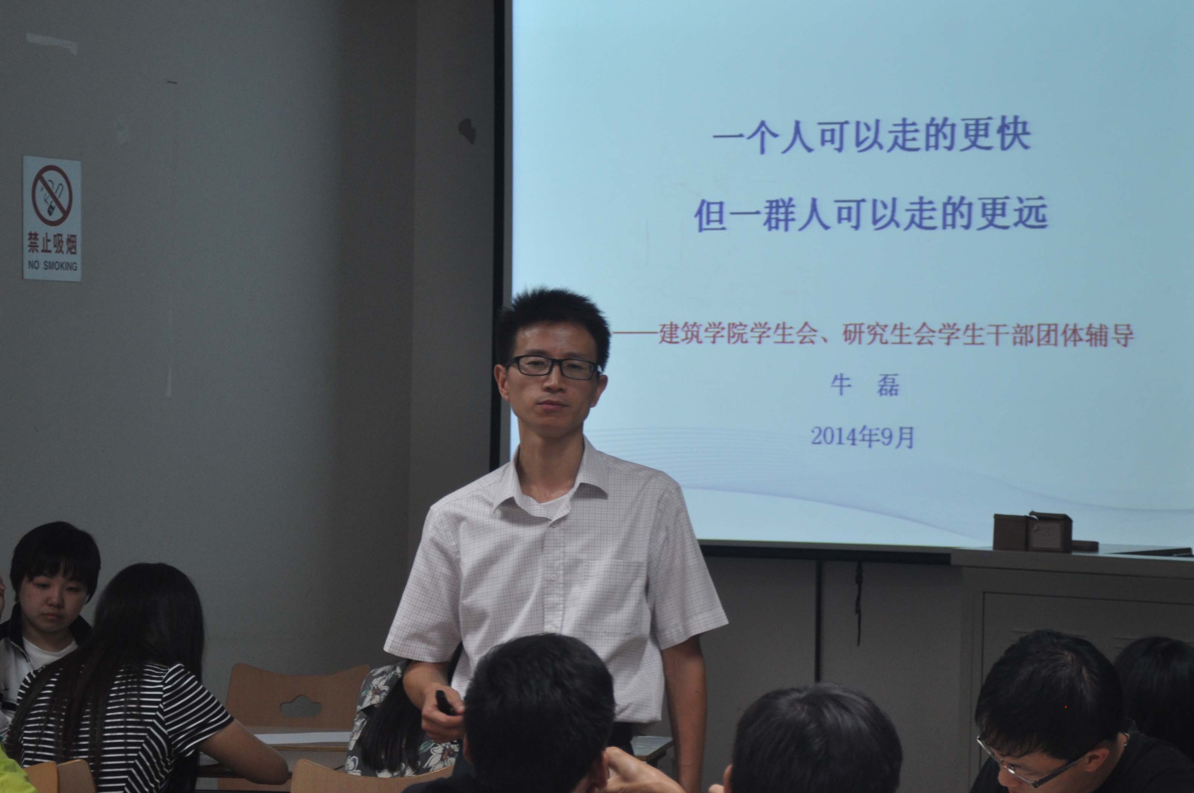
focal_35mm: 106
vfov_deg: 12.9
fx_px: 3512
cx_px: 741
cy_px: 442
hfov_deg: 19.3
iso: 400
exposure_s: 1/30
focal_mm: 52
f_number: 5
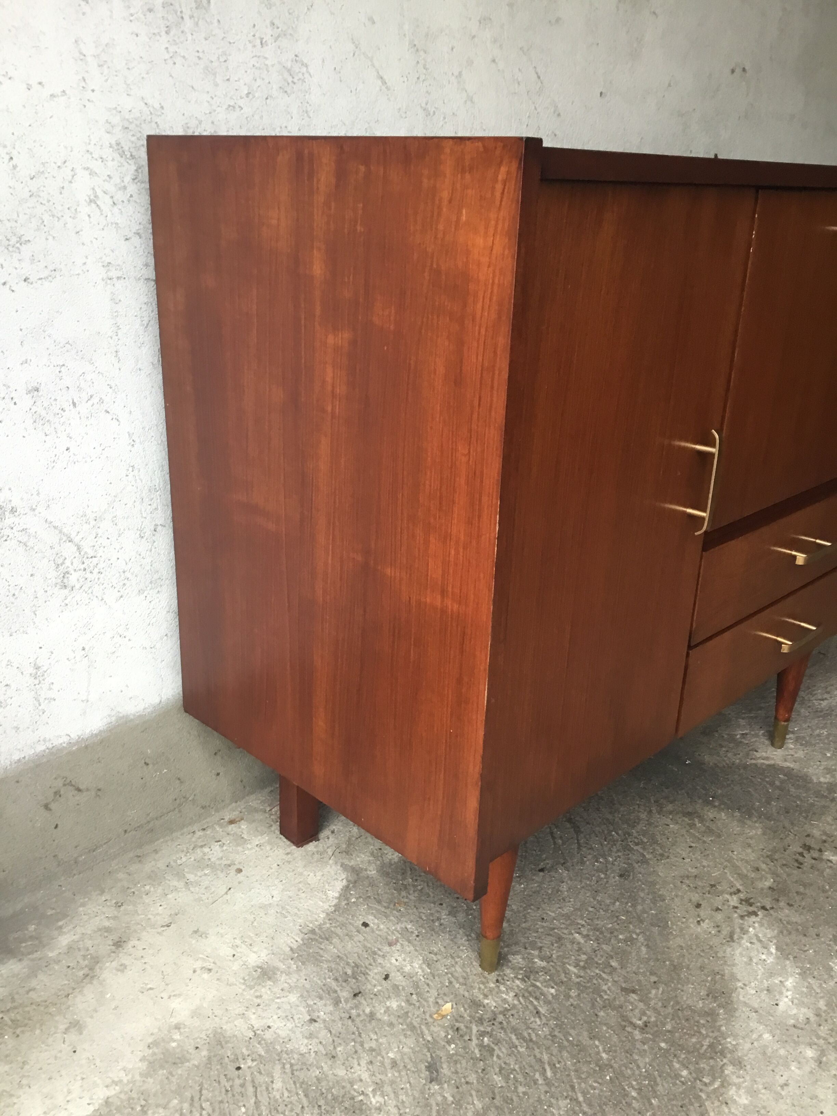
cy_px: 558
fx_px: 999
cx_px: 418
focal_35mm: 31
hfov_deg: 45.4
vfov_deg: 58.4
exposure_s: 1/33
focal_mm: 3.3
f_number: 2.4
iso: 100
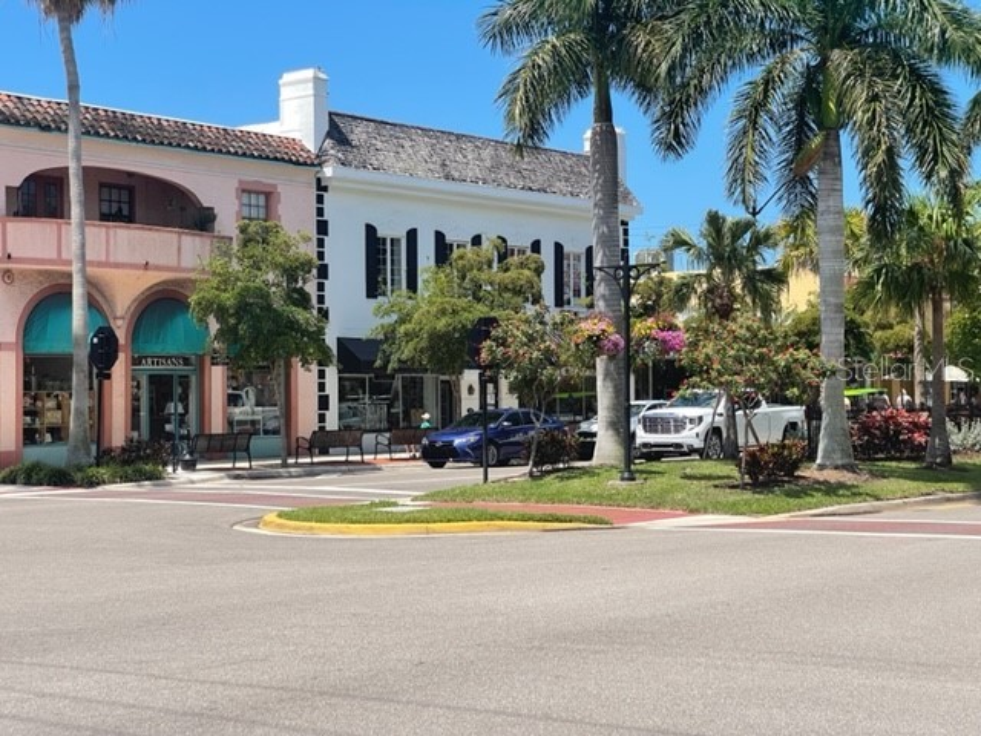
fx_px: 1814
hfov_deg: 30.3
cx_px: 490
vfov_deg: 22.9
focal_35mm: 64
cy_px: 368
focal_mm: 7.5
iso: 20
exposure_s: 1/986
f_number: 2.2
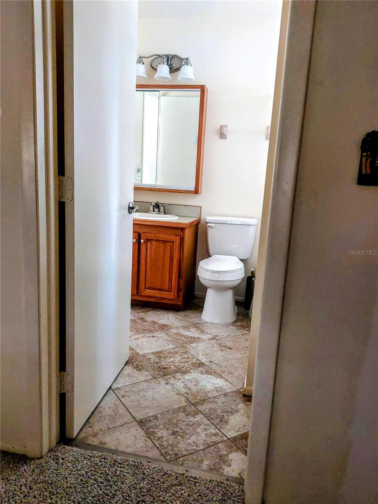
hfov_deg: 56.8
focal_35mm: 24
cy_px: 252
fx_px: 349
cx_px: 189
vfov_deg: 71.6
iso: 500
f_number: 1.8
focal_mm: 5.23
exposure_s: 1/60
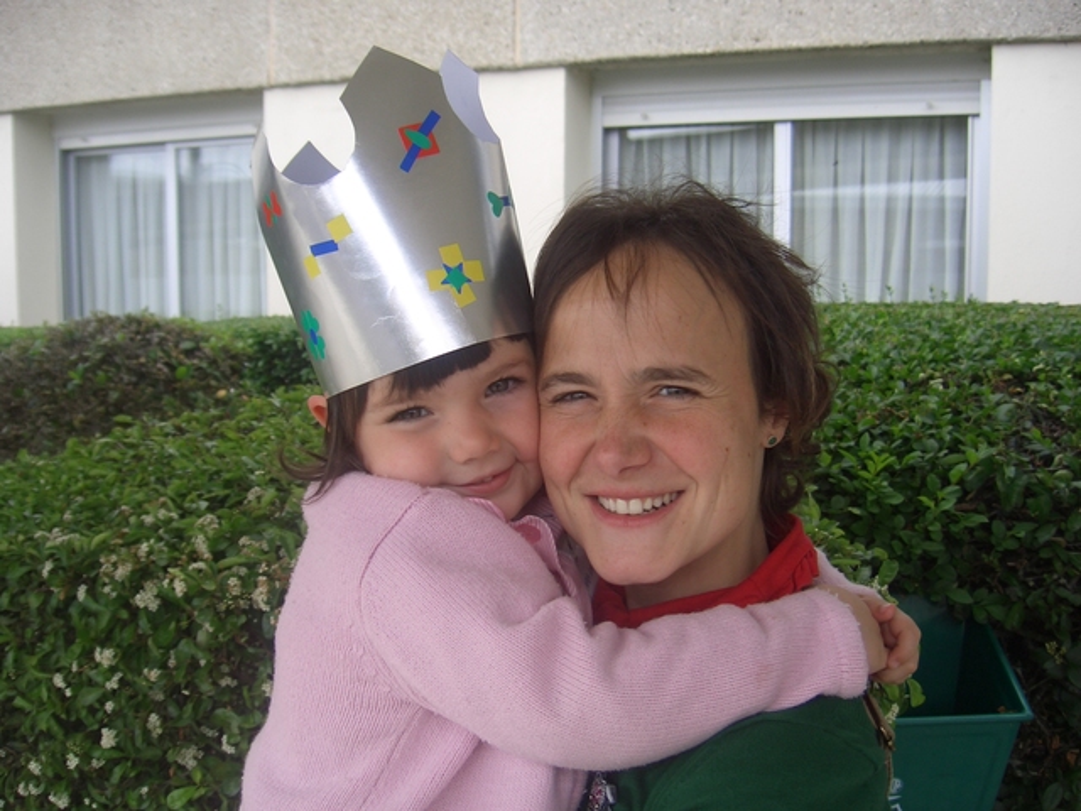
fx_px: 1218
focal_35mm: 39
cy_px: 406
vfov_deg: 36.8
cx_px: 540
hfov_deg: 47.9
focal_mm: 8
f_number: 2.8
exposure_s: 1/500
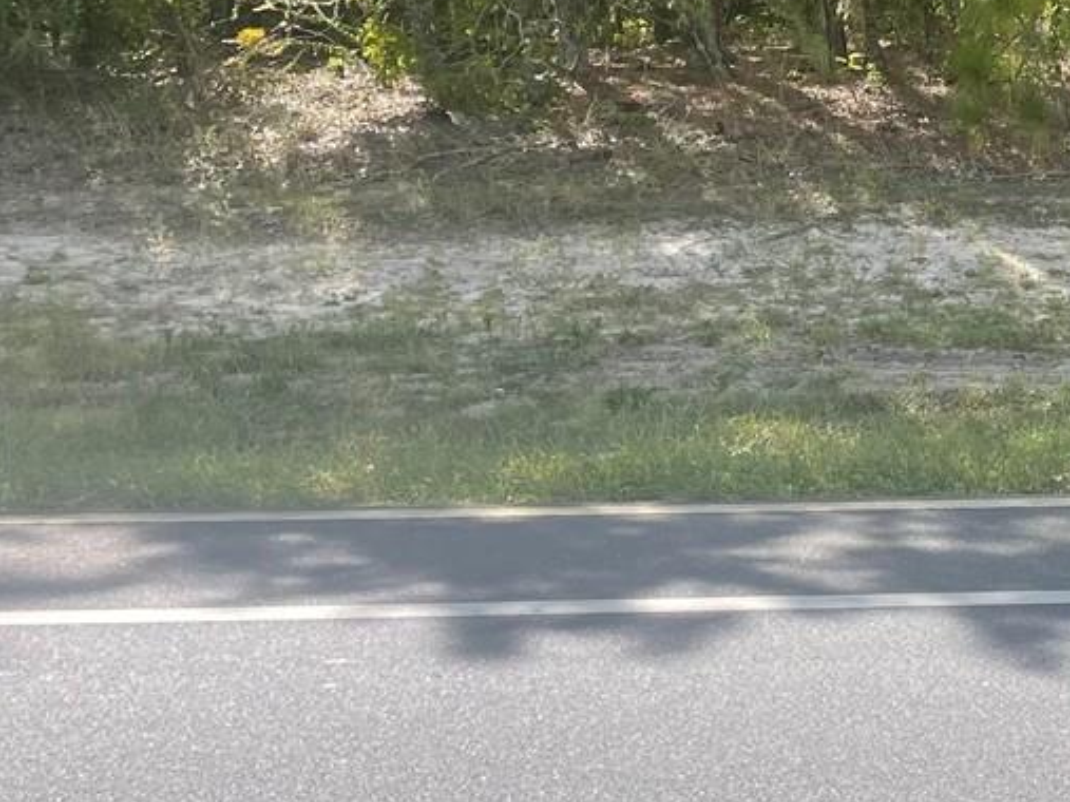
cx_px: 1465
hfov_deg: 21.2
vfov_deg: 17.8
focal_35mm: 82
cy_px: 152
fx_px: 2534
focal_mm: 4.2
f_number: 1.6
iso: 32
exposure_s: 1/1233
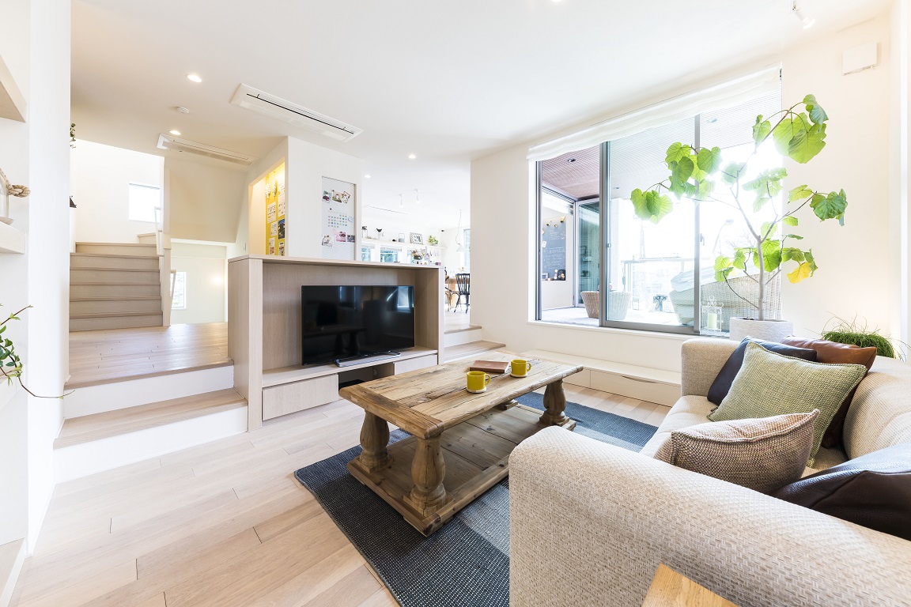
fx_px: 304
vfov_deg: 90.0
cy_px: 304
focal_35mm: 12
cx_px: 456
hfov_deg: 112.6
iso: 200
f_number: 11
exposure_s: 1/10
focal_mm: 12
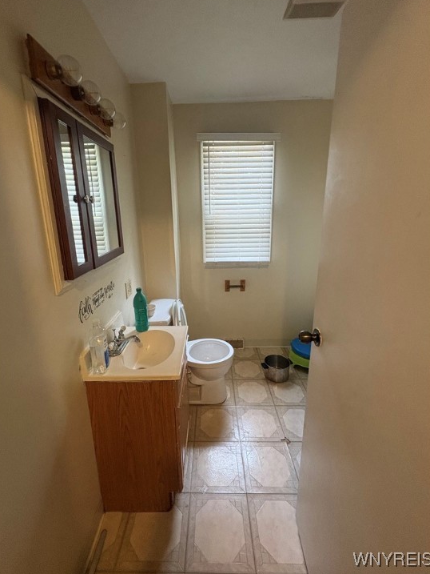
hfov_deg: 81.7
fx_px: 248
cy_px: 270
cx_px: 206
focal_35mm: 15
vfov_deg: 98.0
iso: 320
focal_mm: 2.22
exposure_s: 1/60
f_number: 2.2
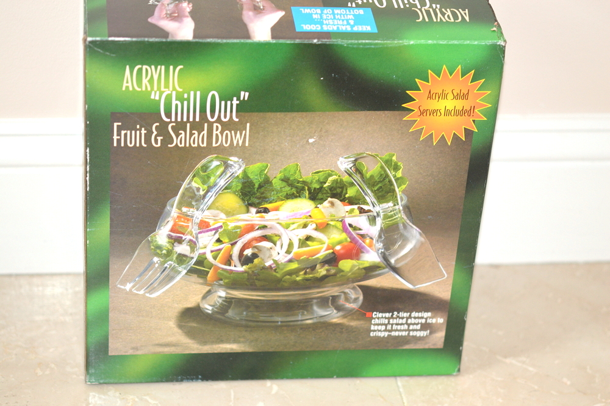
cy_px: 203
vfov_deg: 15.2
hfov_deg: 22.6
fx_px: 1524
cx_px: 305
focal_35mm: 90
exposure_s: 1/60
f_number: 3.2
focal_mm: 60
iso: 400
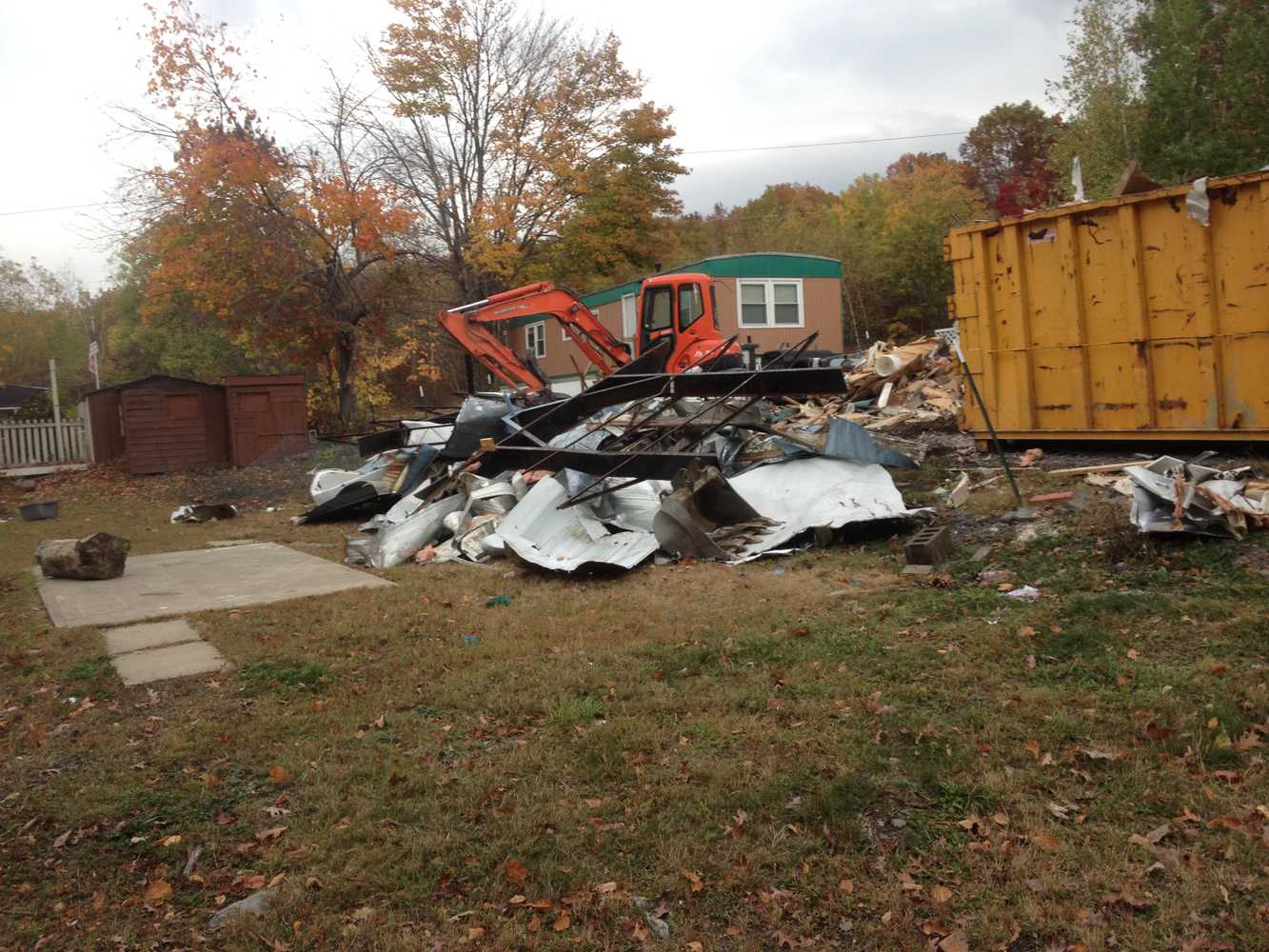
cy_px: 476
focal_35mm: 35
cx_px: 634
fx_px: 1283
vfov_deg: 40.7
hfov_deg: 52.6
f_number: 2.4
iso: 50
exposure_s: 1/149
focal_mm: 4.28
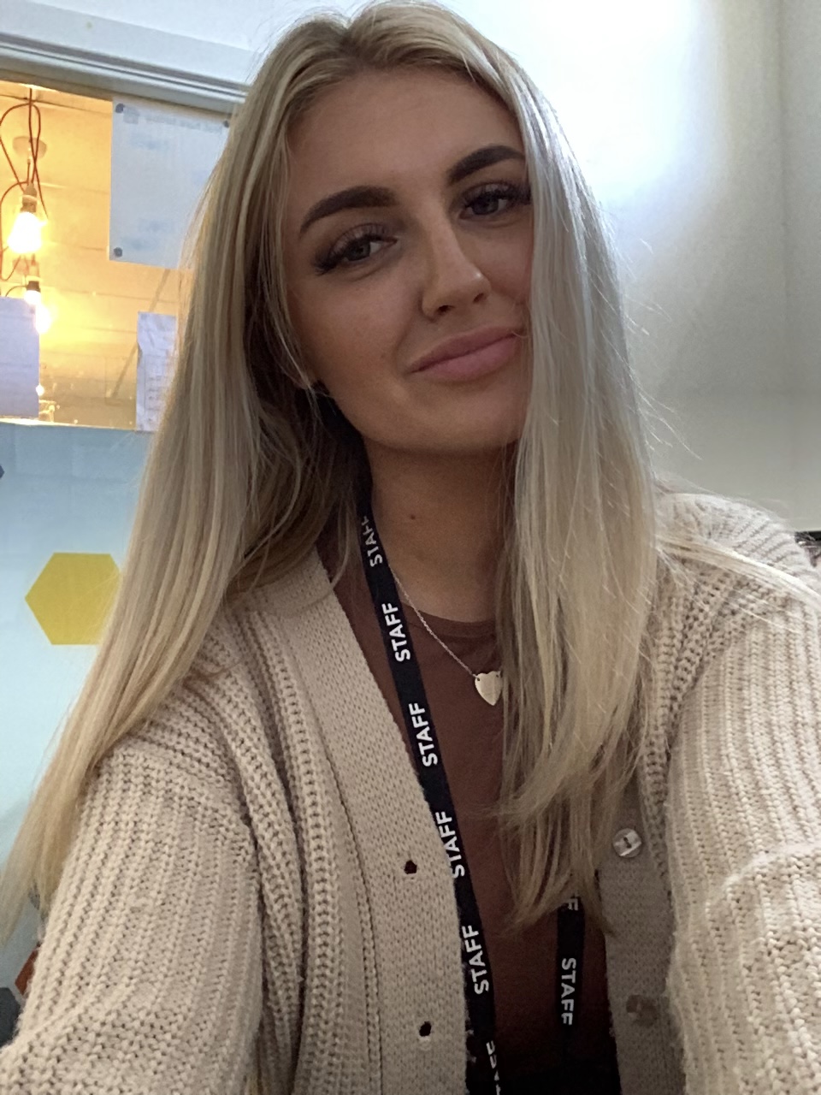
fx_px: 980
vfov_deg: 58.4
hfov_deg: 45.4
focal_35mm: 31
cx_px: 410
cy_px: 548
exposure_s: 1/33
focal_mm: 2.15
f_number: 2.4
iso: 640
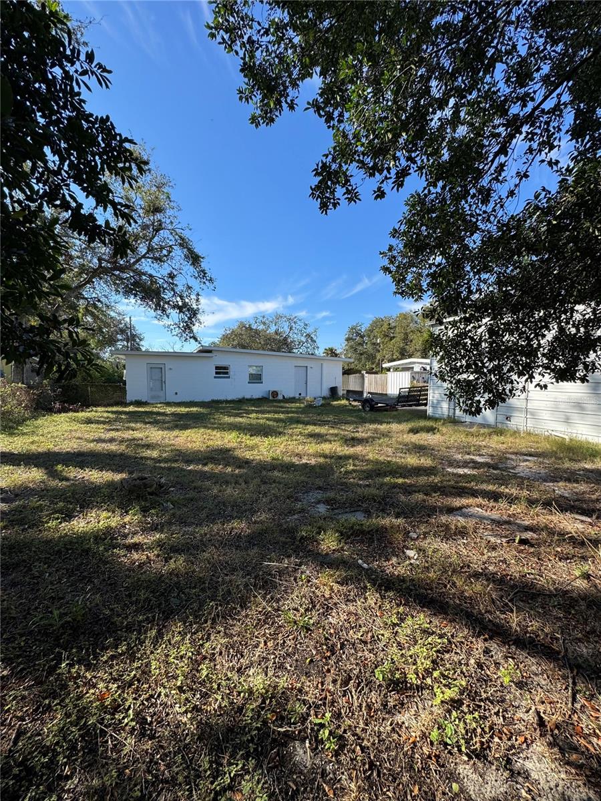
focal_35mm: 14
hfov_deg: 85.7
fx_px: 324
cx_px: 300
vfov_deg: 102.1
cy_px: 400
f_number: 2.2
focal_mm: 2.22
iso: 50
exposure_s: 1/980
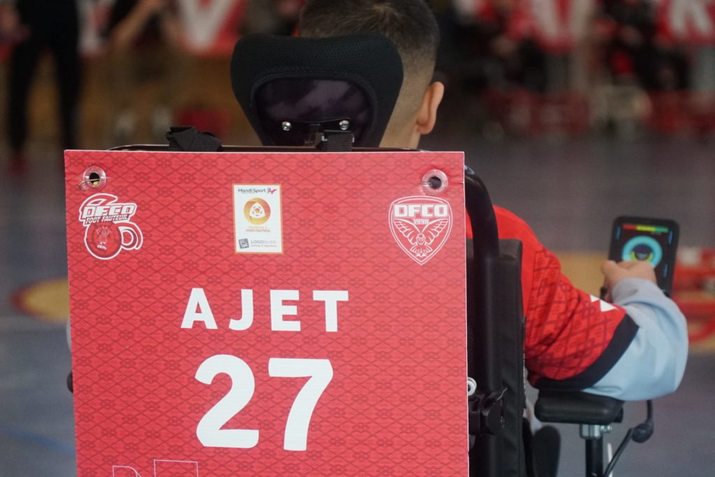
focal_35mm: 157
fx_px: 3120
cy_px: 238
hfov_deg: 13.1
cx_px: 358
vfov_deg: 8.8
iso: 4000
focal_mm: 105
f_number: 4
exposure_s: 1/2000
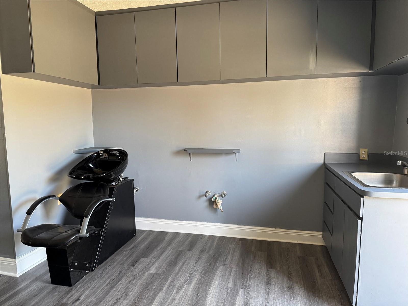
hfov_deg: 71.6
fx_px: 283
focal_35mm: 24
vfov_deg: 56.8
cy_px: 153
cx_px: 204
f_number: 1.78
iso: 200
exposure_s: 1/77
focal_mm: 6.76
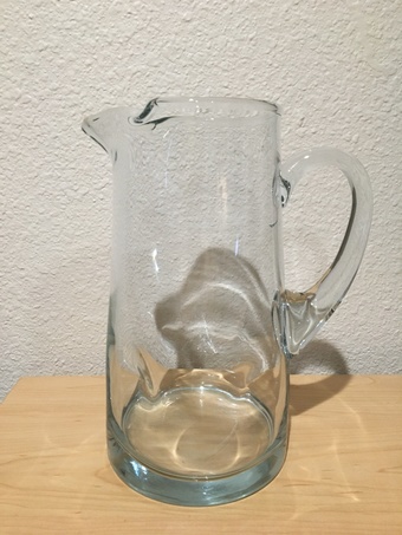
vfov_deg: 61.6
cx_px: 201
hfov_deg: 48.2
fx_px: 449
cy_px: 268
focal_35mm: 29
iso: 160
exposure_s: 1/30
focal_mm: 4.15
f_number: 2.2
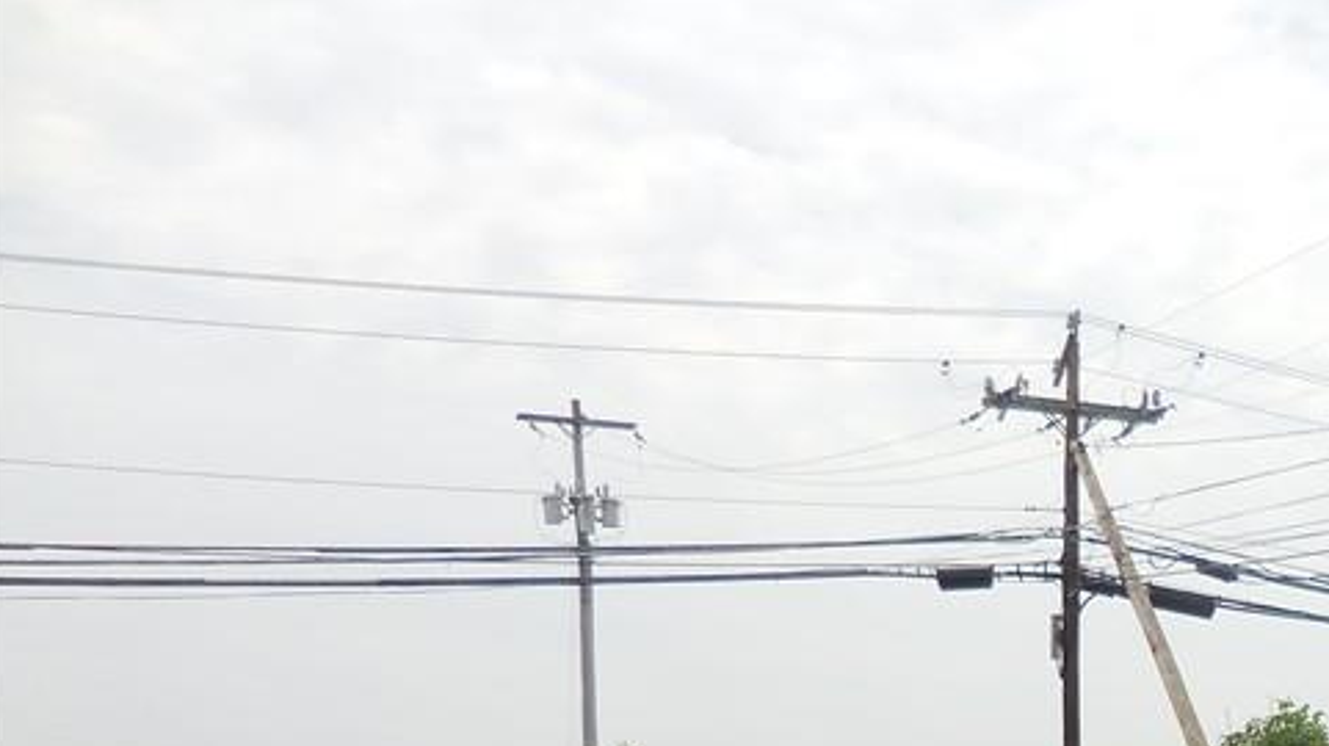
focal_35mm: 58
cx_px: 1398
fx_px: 2043
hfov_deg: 32.4
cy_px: 917
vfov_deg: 19.4
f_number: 3.3
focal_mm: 4.5
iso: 125
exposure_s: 1/1250
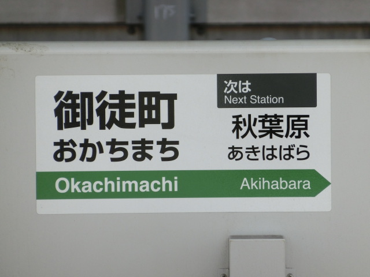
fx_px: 4810
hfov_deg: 4.4
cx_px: 185
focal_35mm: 450
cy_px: 138
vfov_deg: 3.3
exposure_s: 1/400
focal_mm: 81
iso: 200
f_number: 5.9
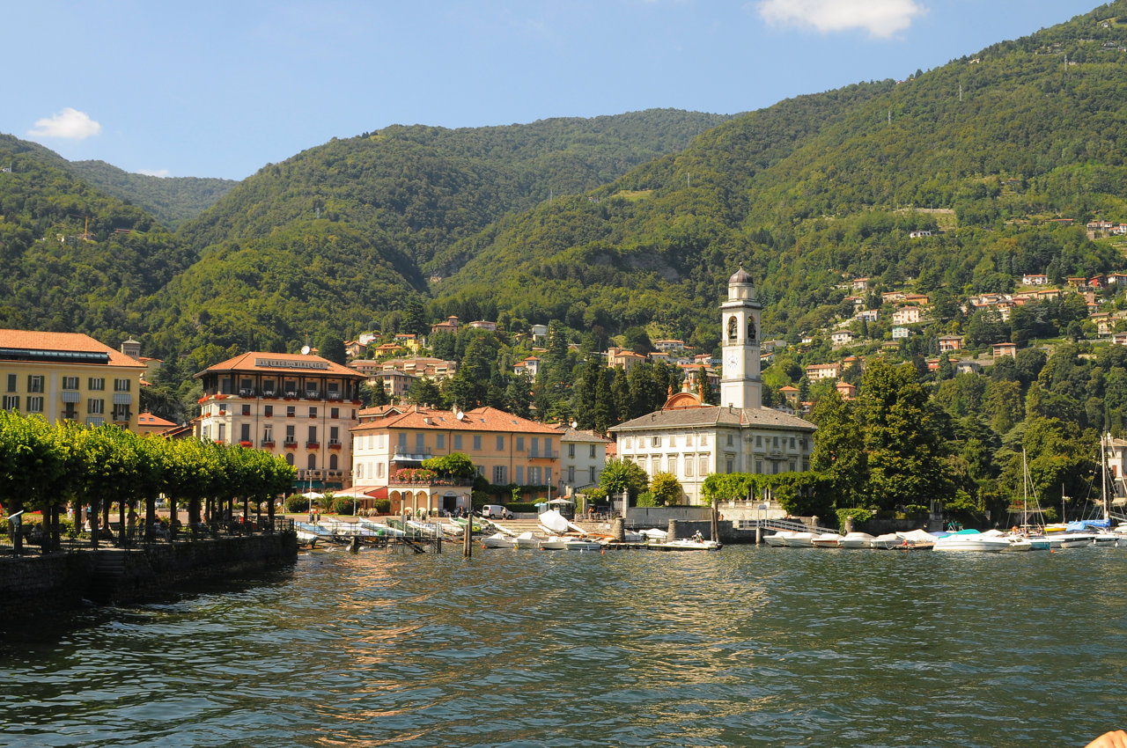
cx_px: 564
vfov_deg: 31.8
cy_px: 374
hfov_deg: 46.5
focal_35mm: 42
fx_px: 1313
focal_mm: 28
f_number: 8
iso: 200
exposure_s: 1/250
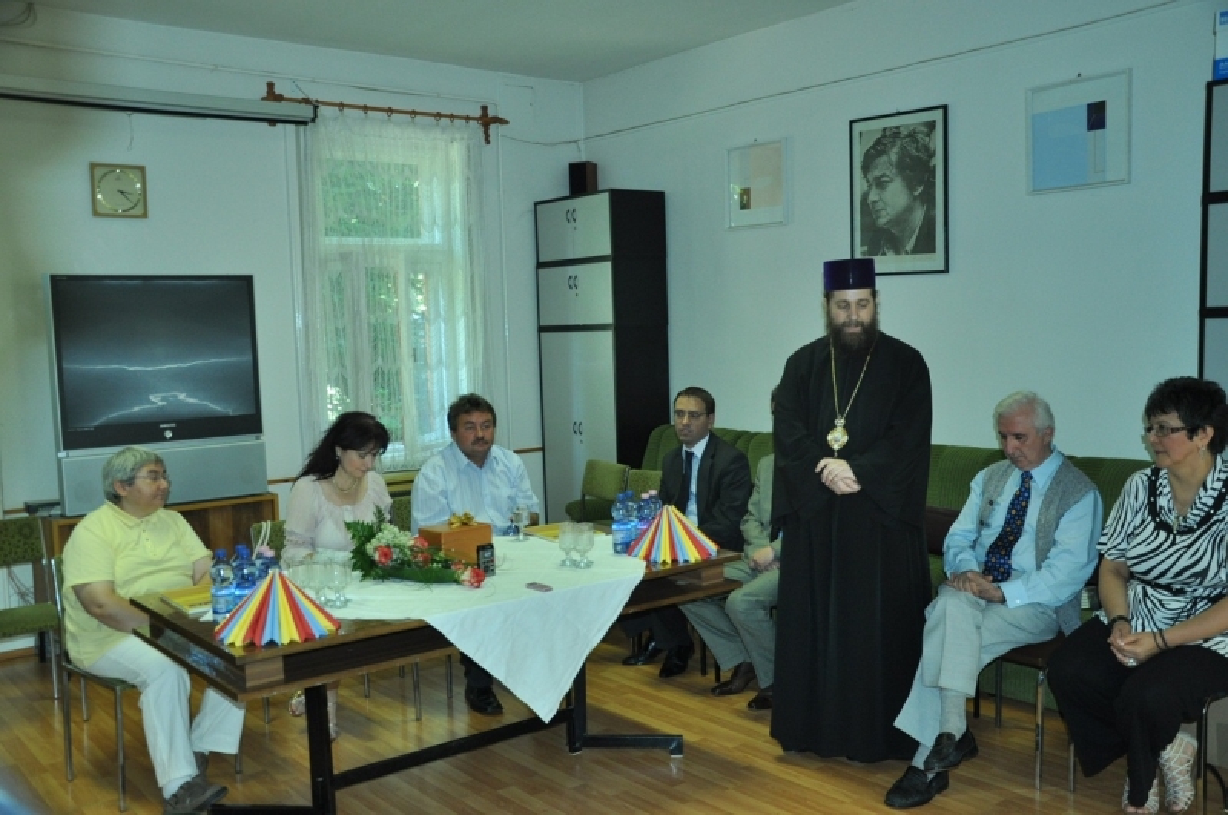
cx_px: 614
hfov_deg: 57.3
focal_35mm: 33
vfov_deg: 39.9
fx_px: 1124
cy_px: 408
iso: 800
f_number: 4
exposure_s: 1/60
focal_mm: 22
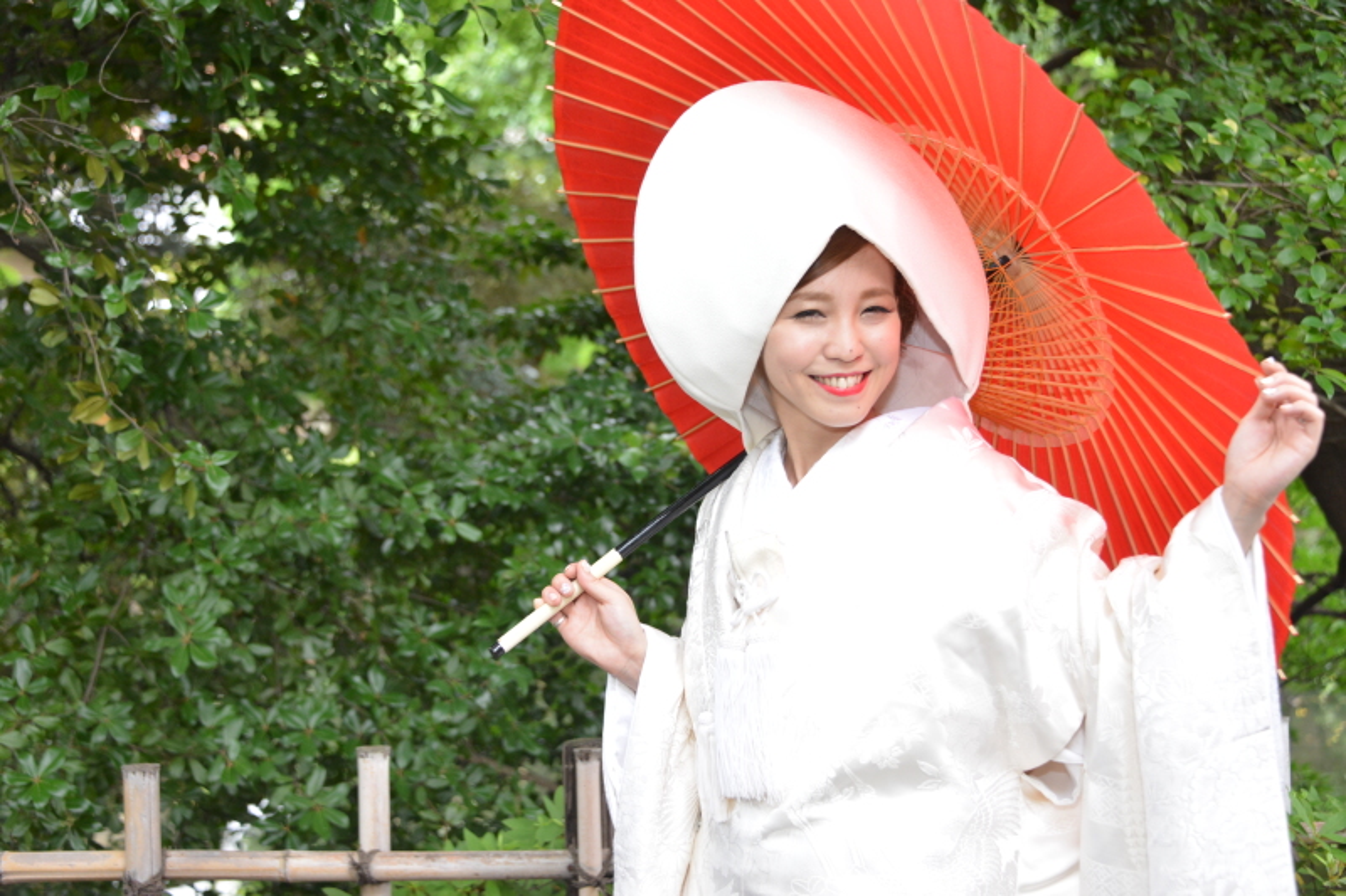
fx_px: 2317
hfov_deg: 32.4
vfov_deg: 21.9
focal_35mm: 62
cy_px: 448
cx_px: 673
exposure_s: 1/100
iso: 2200
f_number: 5.6
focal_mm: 62
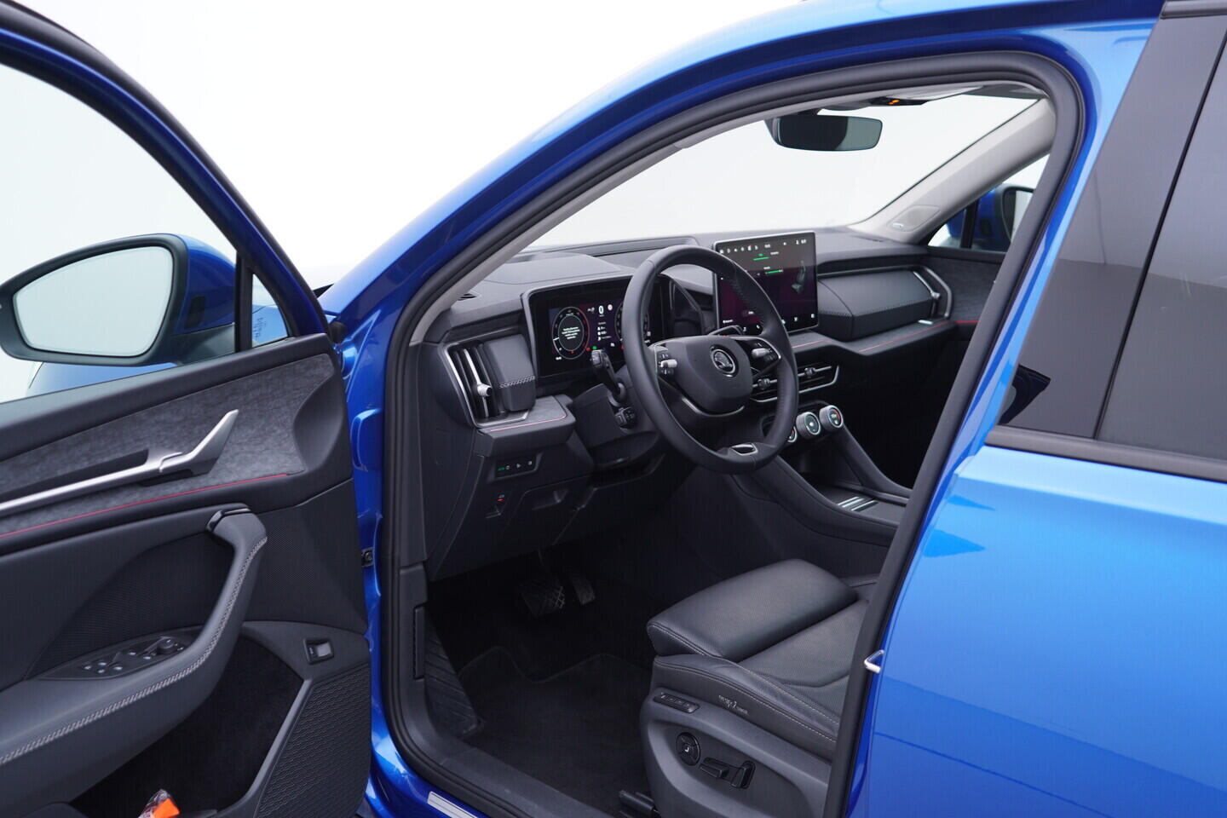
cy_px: 409
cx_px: 614
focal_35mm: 36
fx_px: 1227
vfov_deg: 36.9
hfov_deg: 53.1
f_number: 3.2
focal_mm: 24
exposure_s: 1/50
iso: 125
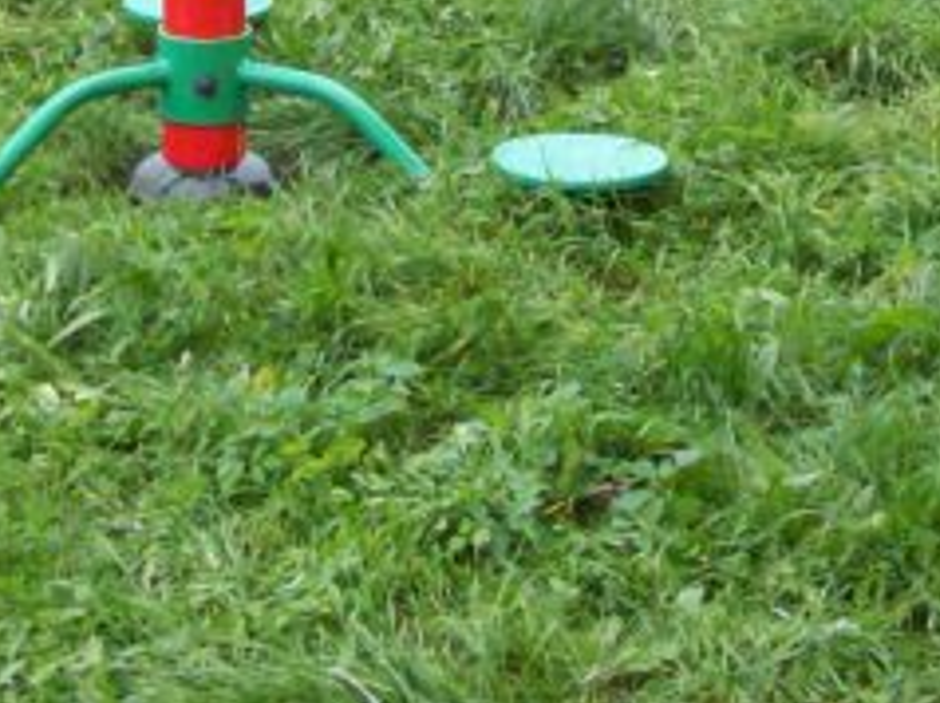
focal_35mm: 116
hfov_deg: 17.0
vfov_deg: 12.3
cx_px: 395
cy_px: -271
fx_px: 3147
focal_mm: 6
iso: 301
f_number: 2.7
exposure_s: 1/128
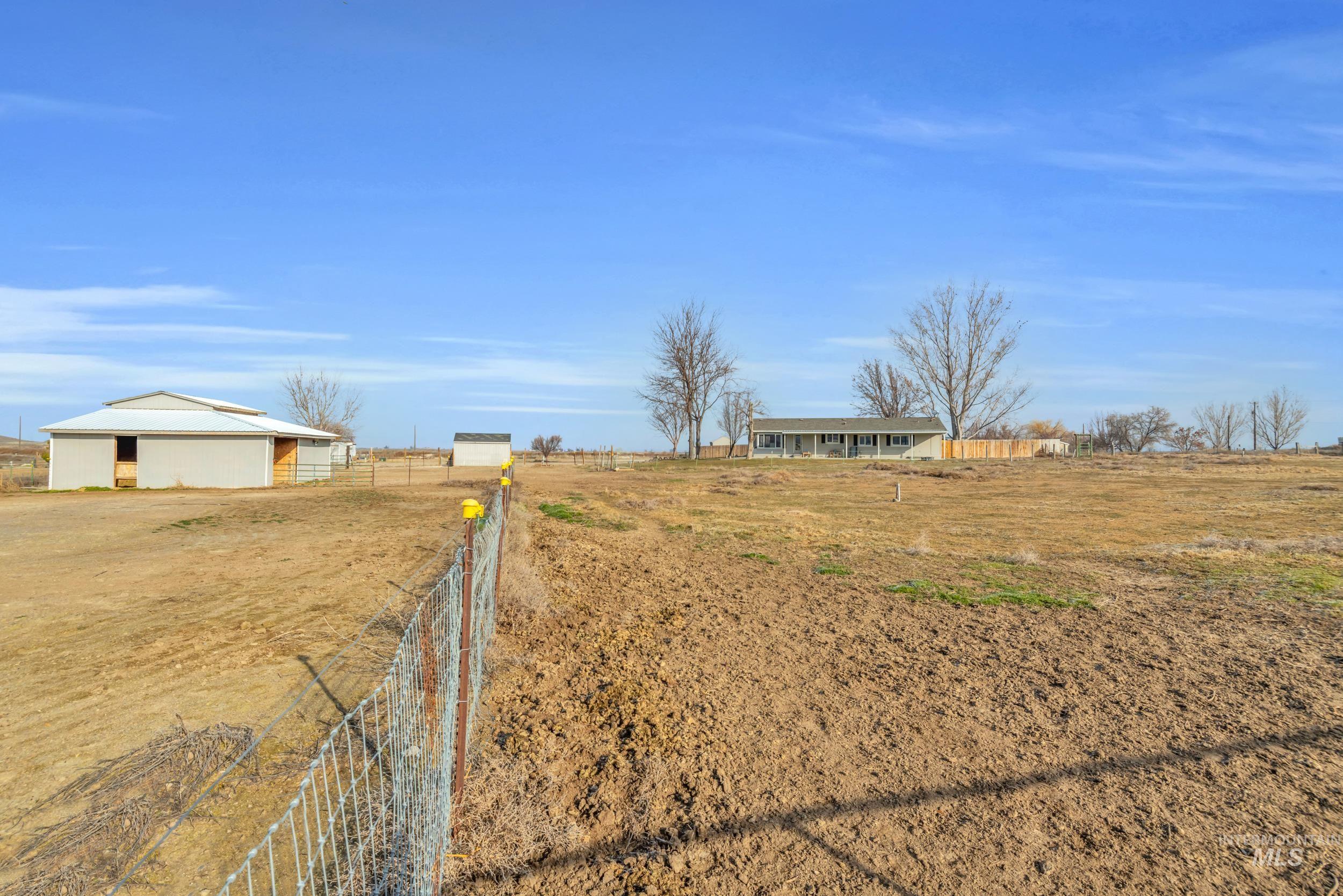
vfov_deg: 73.8
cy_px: 448
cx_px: 672
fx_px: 597
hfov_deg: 96.7
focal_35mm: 16
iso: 320
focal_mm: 16
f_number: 11
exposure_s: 1/500
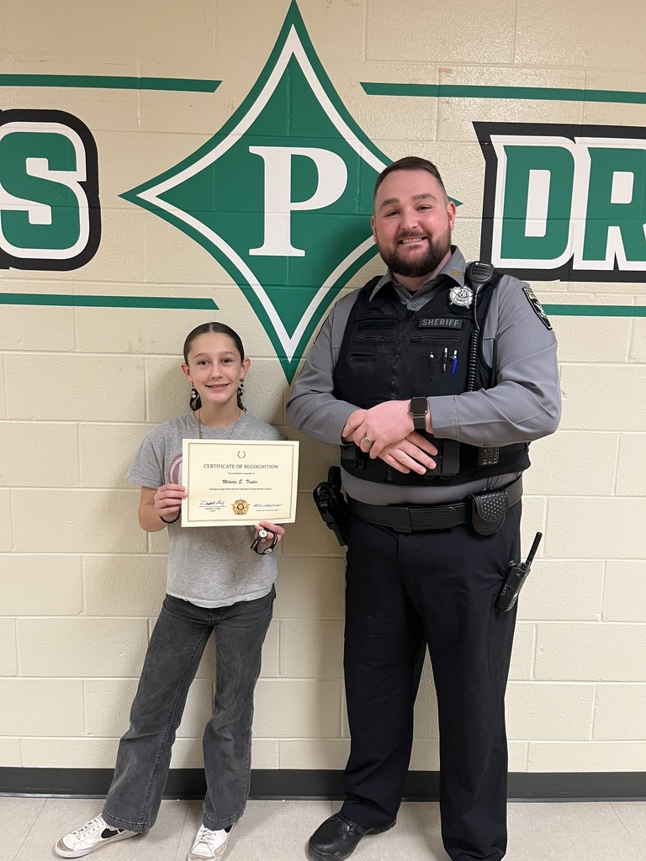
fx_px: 647
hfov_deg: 53.1
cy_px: 430
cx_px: 323
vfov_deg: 67.3
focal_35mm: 26
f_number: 1.6
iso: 200
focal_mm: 5.1
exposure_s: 1/60
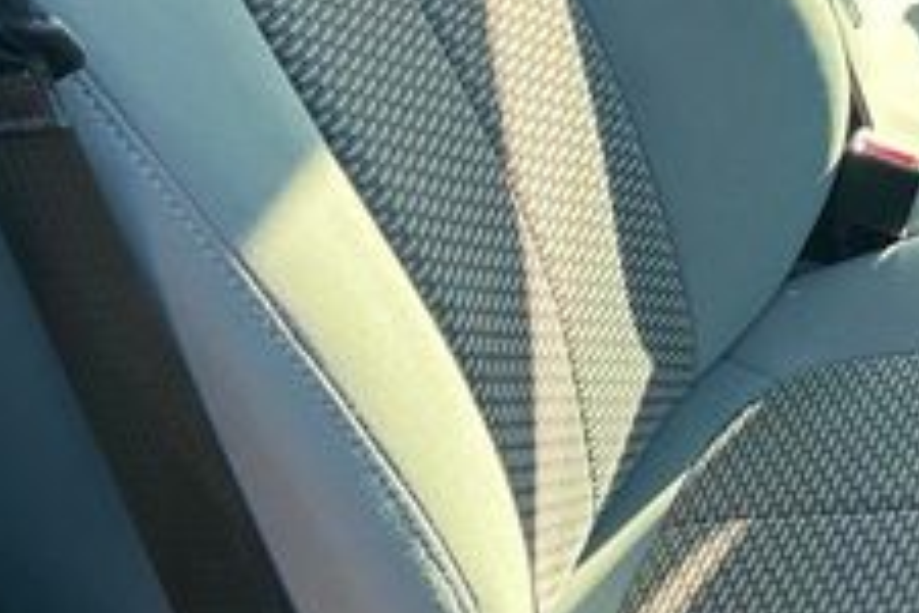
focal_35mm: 77
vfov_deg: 17.7
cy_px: 192
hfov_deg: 25.6
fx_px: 1965
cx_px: 813
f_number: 1.5
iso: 50
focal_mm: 5.7
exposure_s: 1/230
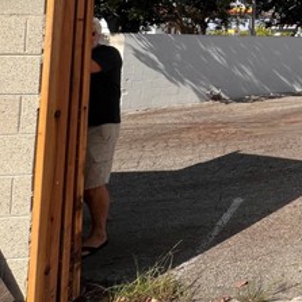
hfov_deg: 35.0
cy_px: 16
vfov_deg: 44.1
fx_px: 326
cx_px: 390
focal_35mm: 33
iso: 32
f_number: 1.8
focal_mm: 1.57
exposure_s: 1/1292
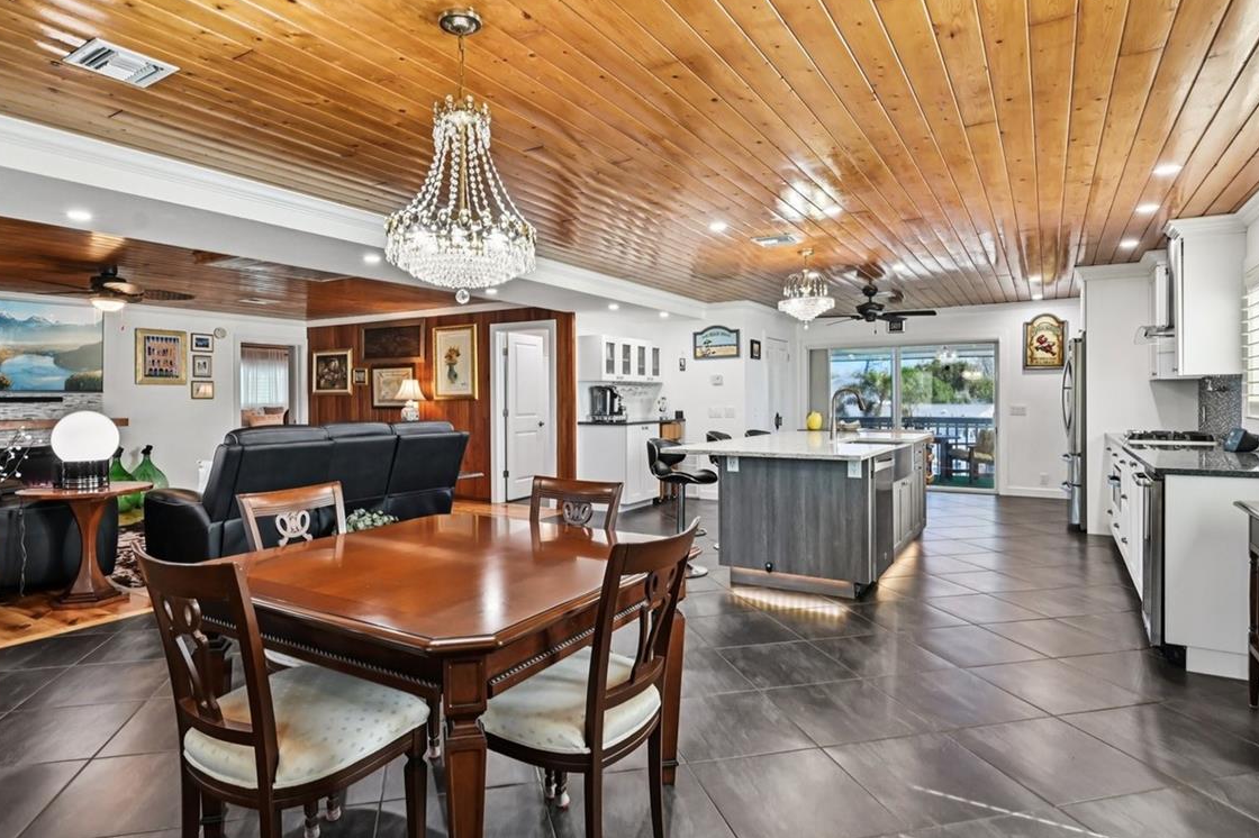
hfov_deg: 83.9
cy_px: 404
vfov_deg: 61.9
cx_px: 599
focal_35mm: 20
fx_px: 699
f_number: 8
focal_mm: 14
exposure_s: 1/13
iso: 400
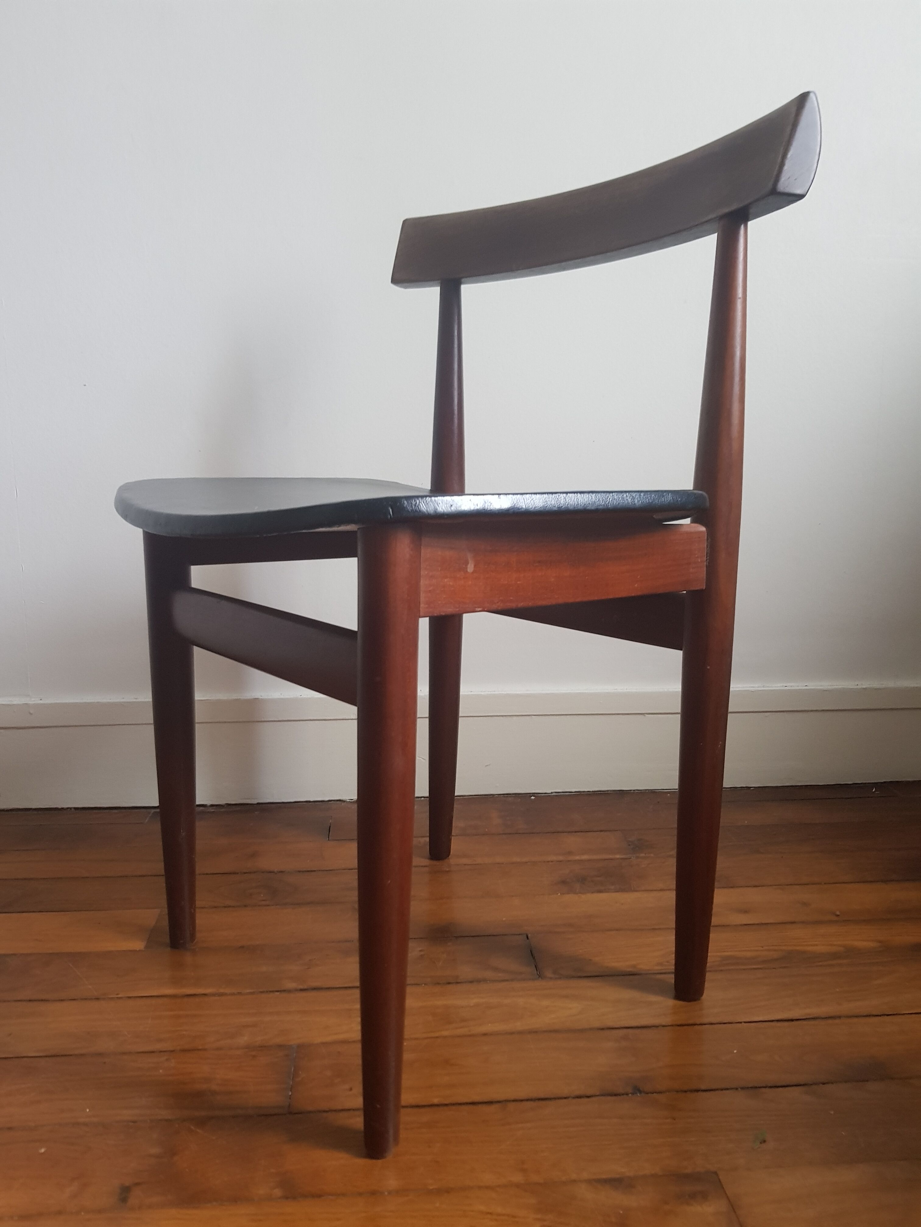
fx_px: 922
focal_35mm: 26
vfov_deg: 67.3
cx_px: 460
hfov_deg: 53.1
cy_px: 614
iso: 200
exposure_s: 1/20
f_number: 1.7
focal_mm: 4.2
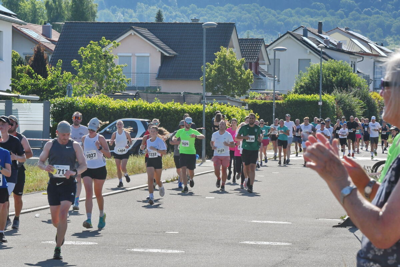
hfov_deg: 9.8
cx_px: 200
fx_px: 2333
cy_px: 134
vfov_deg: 6.5
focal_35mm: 210
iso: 640
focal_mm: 140
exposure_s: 1/320
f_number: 20
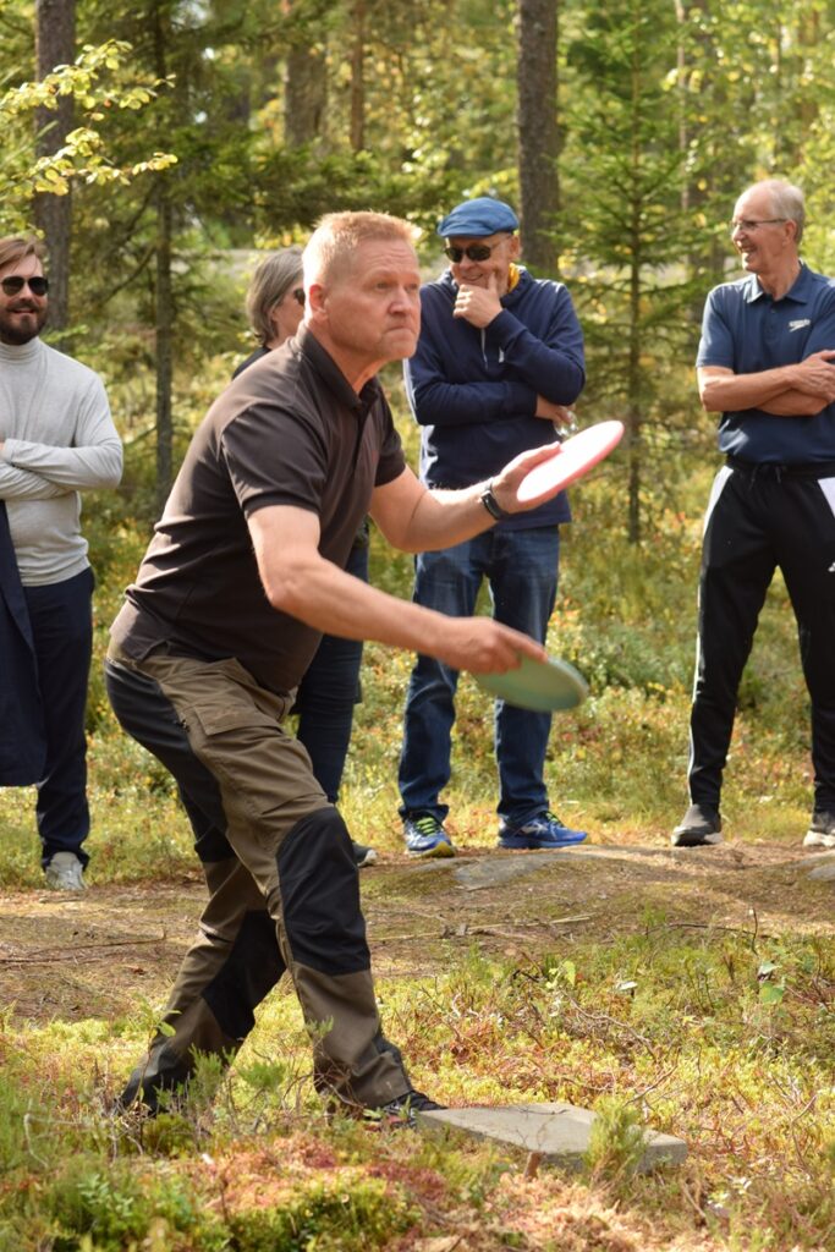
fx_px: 4434
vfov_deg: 16.1
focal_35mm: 128
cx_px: 418
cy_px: 626
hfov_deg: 10.8
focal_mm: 85
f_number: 5.6
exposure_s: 1/200
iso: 200
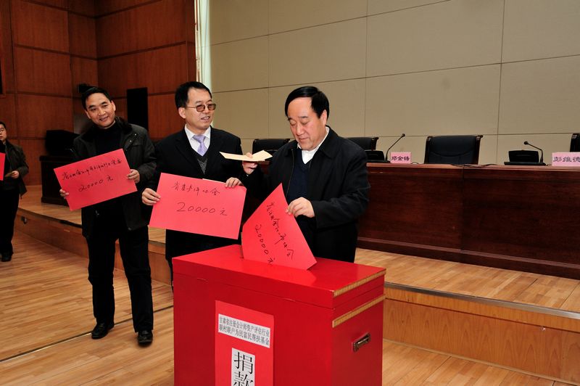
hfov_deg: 62.0
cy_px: 193
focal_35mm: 30
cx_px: 290
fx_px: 483
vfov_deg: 43.5
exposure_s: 1/125
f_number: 4
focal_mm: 30
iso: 400
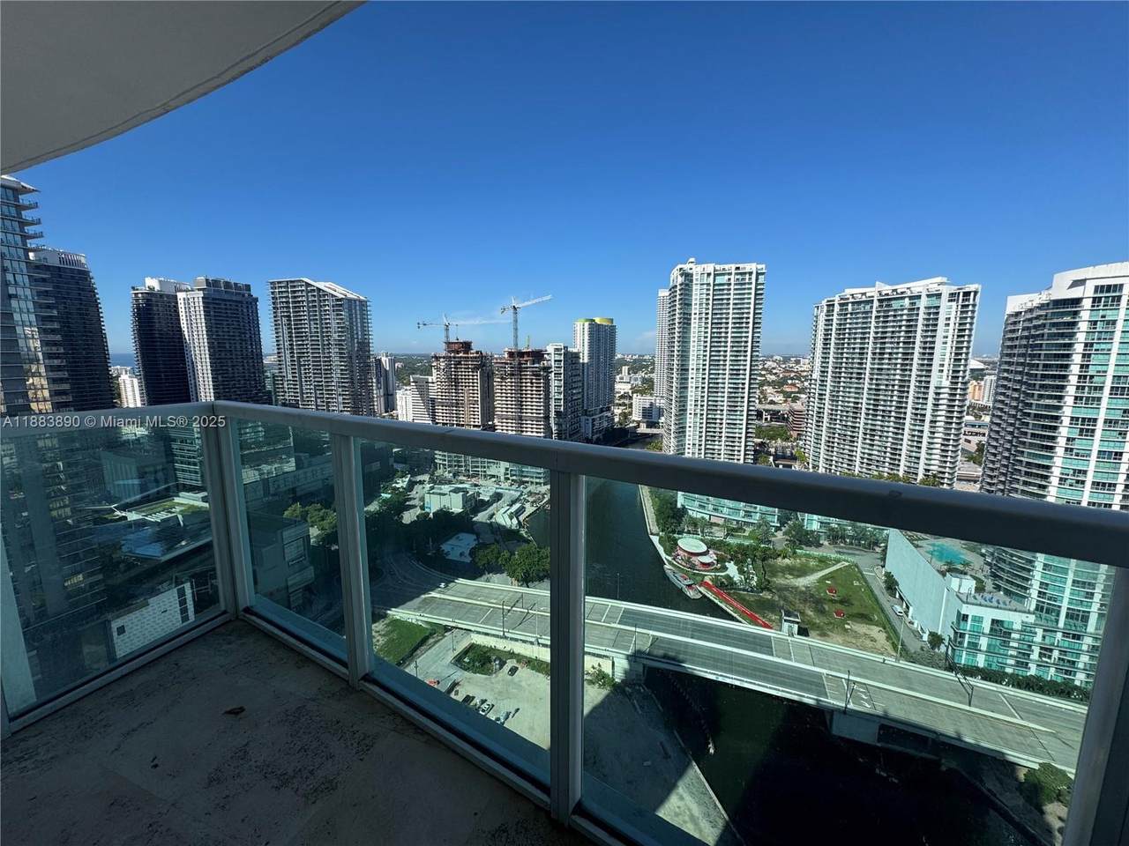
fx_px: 457
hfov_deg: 102.1
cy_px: 423
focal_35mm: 14
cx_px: 564
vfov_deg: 85.7
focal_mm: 2.22
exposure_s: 1/2415
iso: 50
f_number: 2.2
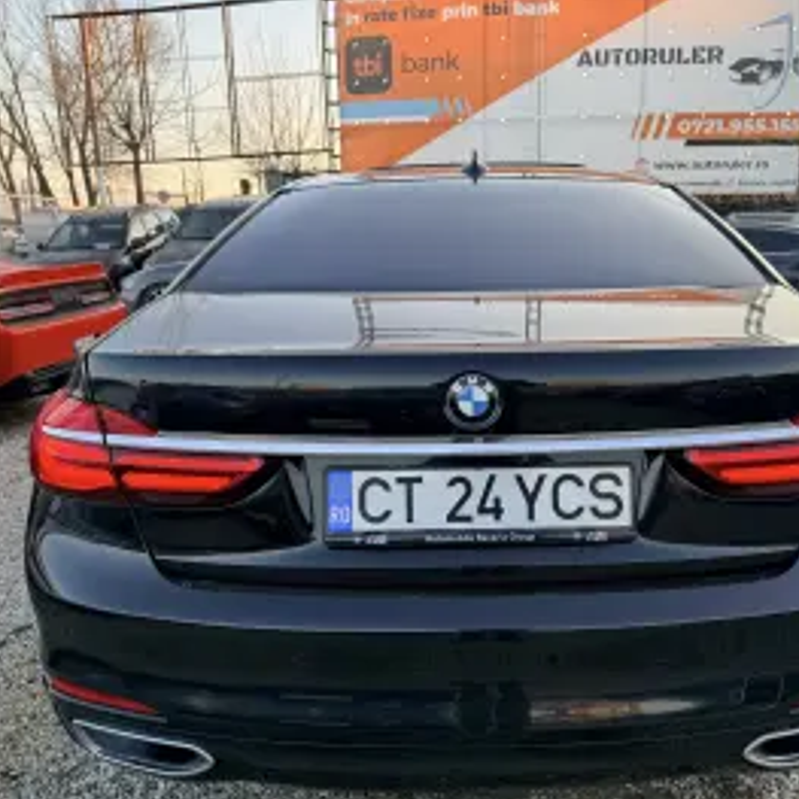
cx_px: 486
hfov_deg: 55.1
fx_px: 757
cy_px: 407
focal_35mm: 29
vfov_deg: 55.6
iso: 80
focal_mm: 6.76
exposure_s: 1/269
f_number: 1.78
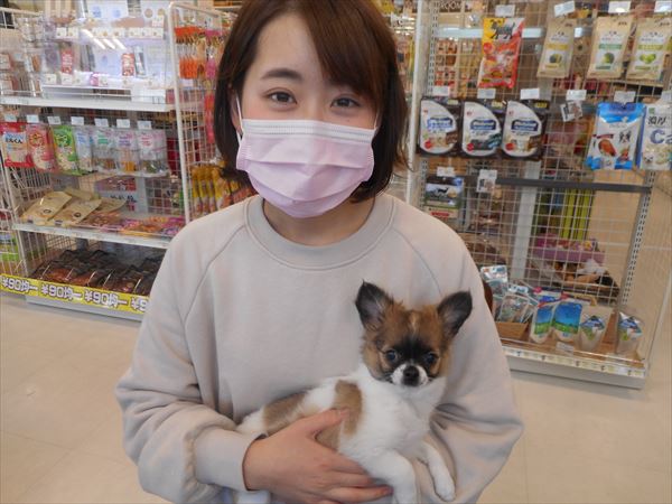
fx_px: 485
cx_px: 336
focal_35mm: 25
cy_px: 252
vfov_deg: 54.9
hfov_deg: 69.4
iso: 80
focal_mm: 4.5
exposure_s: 1/30
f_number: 3.7
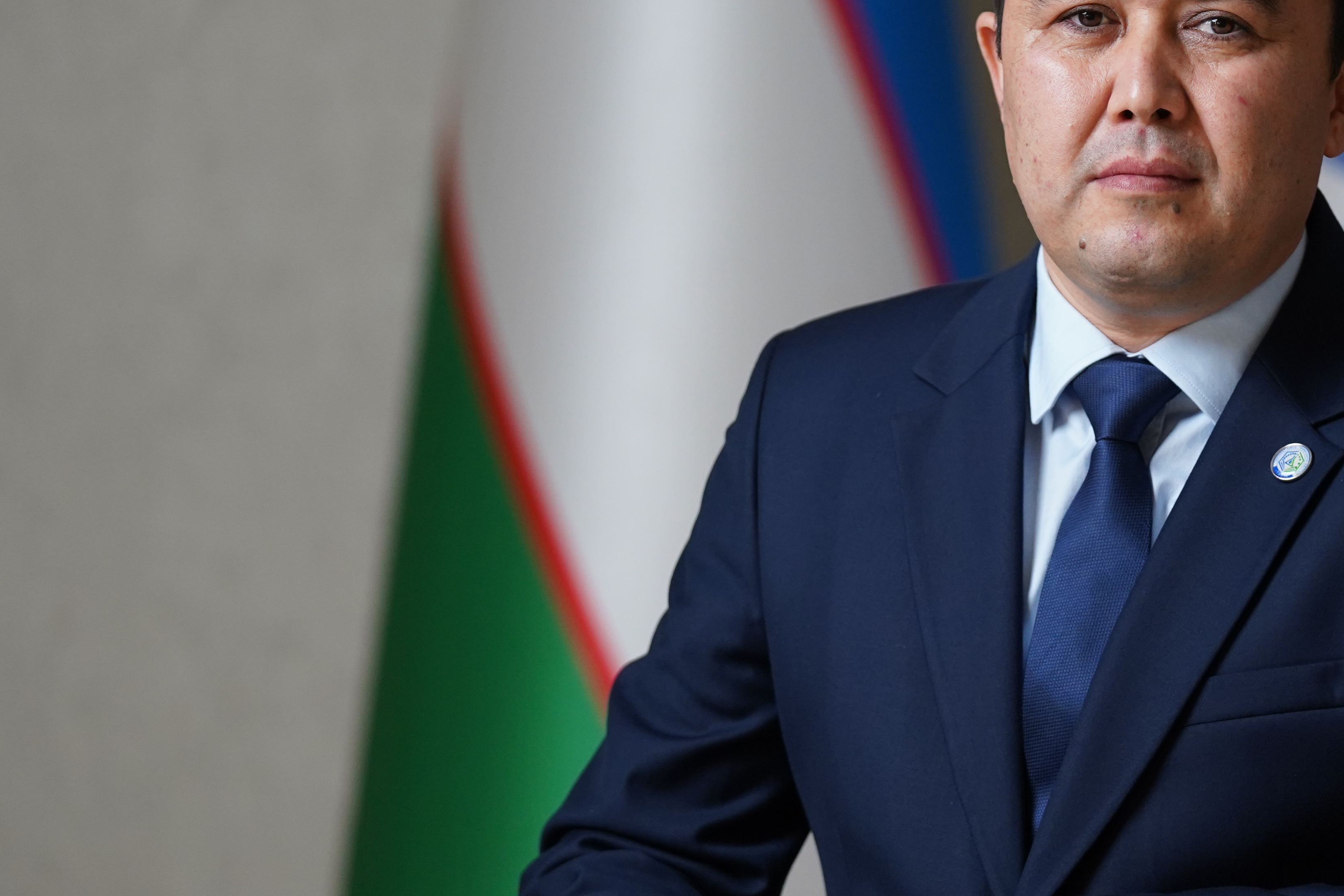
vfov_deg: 5.7
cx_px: 1083
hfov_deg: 8.6
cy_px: 350
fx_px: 8959
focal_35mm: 240
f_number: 2.8
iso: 1600
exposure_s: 1/400
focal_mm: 131
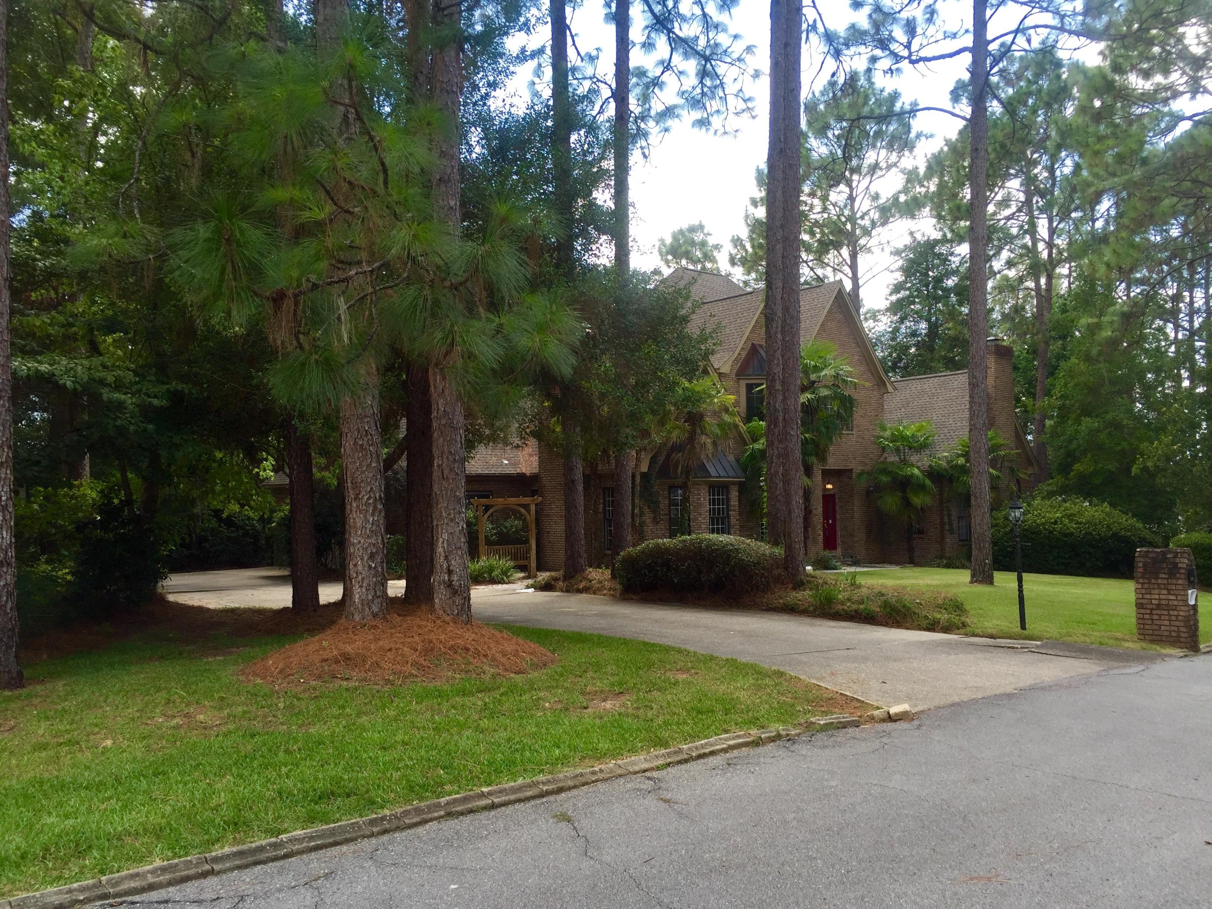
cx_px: 606
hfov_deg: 61.7
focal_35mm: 29
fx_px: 1015
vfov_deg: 48.2
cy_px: 454
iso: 32
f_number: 2.2
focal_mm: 4.15
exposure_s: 1/403
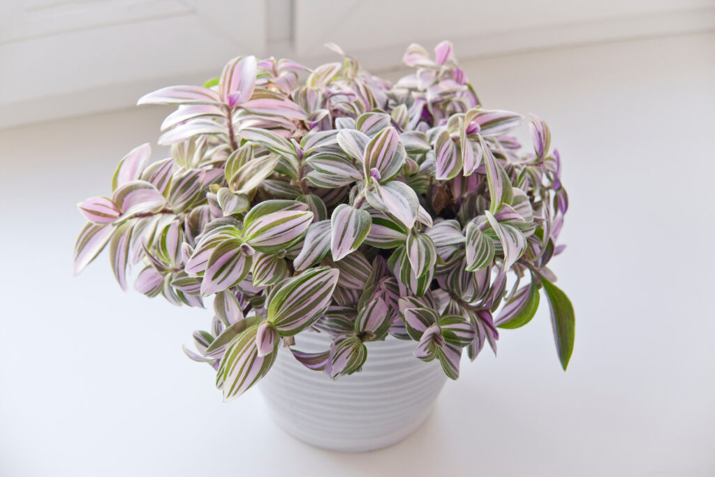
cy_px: 238
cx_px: 358
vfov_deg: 25.5
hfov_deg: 37.5
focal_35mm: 53
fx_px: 1053
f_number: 5.6
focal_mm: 35
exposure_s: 1/105
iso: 1250
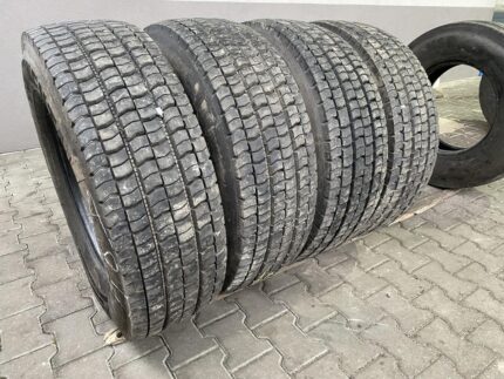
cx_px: 252
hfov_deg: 67.3
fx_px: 379
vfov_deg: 53.1
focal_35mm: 26
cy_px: 190
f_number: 1.8
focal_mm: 4.25
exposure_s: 1/50
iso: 500
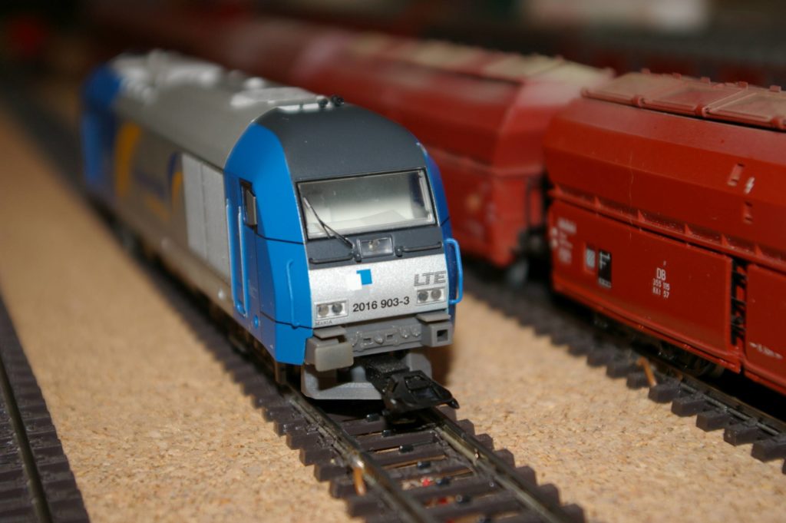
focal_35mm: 60
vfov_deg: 22.6
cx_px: 393
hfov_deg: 33.4
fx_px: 1309
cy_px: 262
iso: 200
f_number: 4.5
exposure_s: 1/60
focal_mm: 40
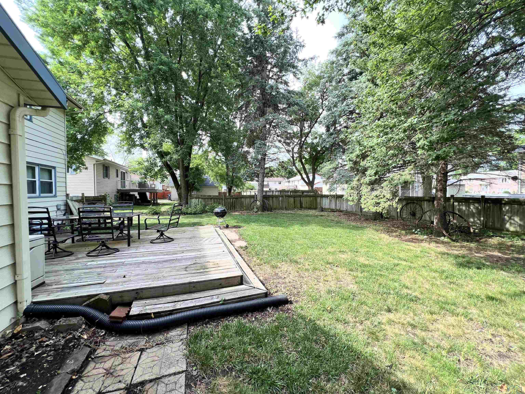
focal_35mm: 13
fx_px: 197
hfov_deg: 106.2
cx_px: 262
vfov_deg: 89.9
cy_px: 197
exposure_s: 1/258
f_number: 1.8
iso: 32
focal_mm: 1.57
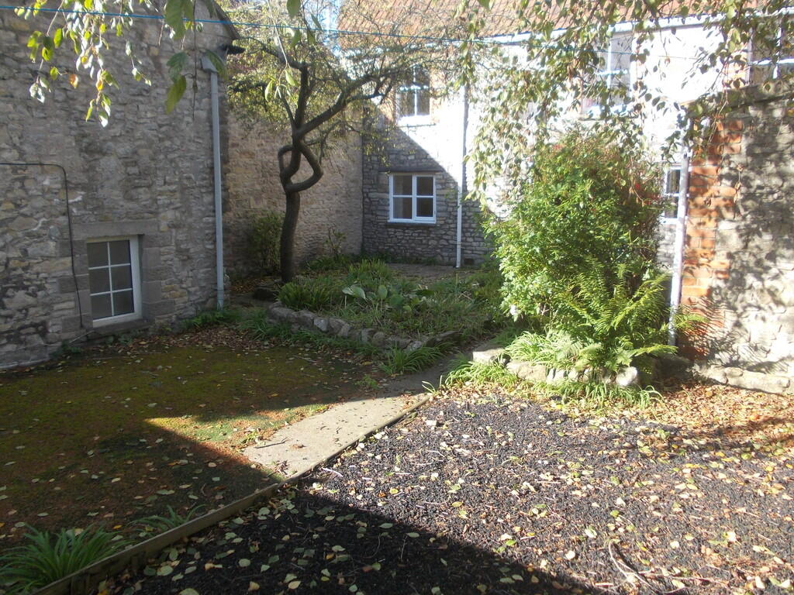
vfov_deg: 49.7
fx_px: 642
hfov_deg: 63.4
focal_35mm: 28
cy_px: 298
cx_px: 397
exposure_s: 1/200
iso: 80
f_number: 2.7
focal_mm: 4
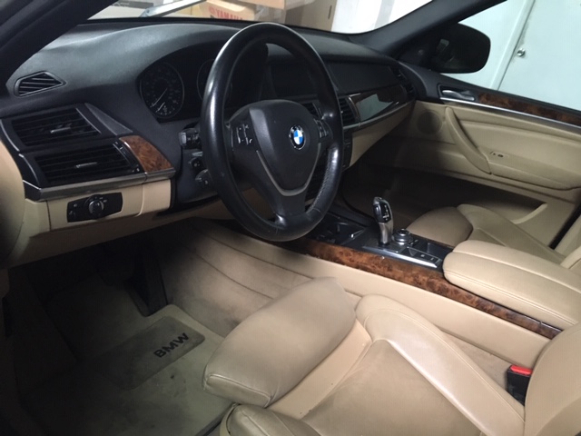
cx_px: 290
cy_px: 218
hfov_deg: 61.7
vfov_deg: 48.2
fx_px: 487
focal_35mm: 29
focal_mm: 4.15
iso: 200
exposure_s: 1/15
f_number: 2.2
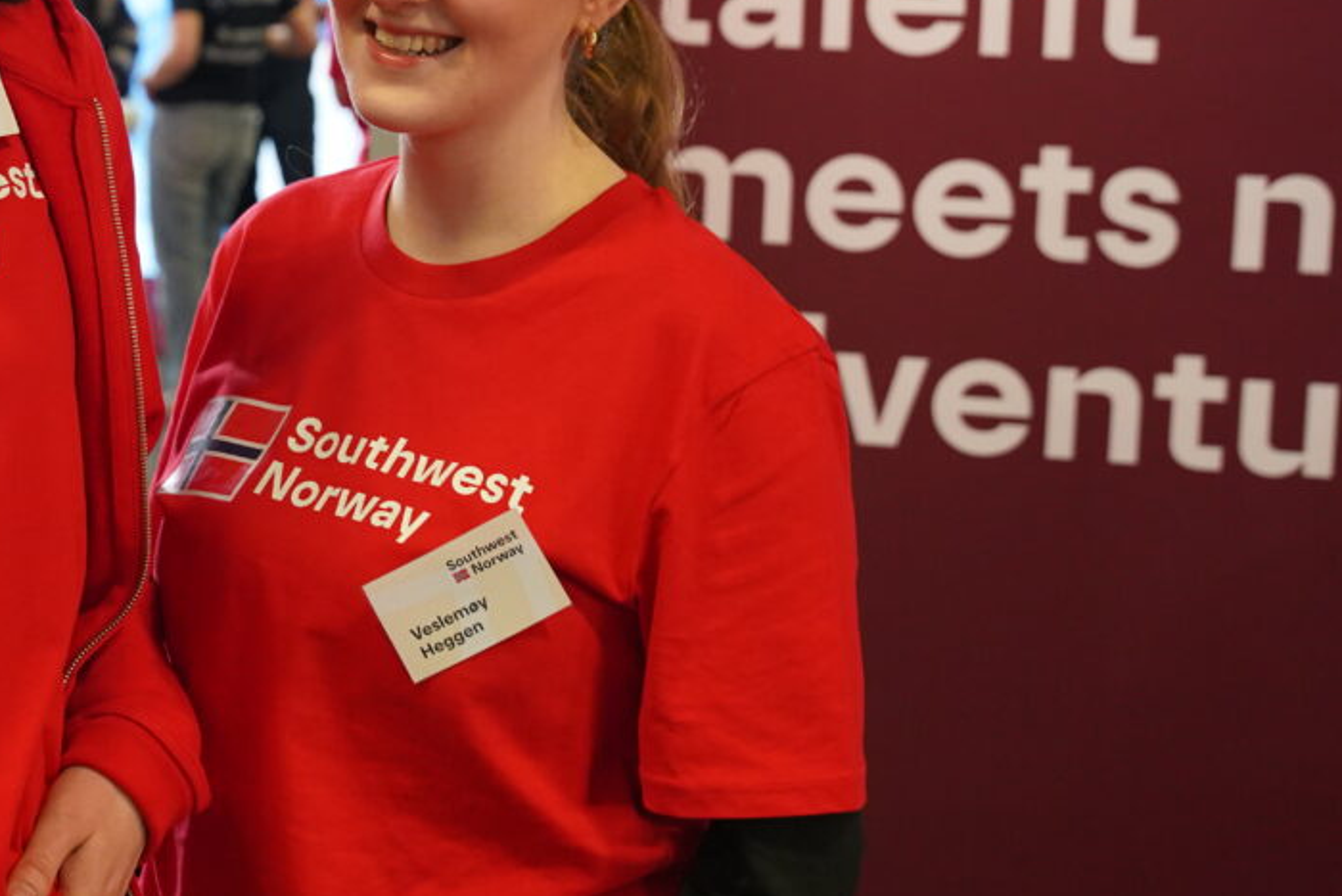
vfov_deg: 17.4
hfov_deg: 25.3
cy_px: 222
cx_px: 186
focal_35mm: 78
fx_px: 2908
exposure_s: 1/160
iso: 3200
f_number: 4
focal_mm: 39
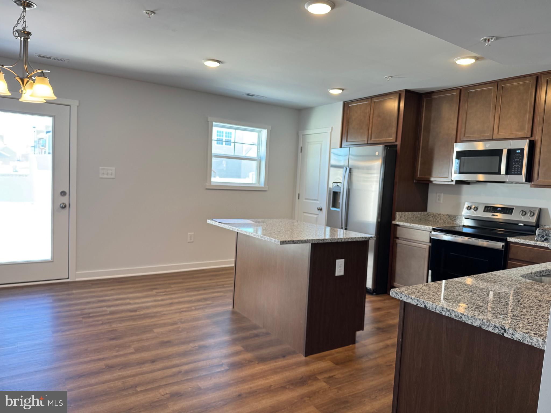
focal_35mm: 24
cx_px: 276
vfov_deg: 56.8
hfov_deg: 71.6
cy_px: 206
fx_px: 382
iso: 200
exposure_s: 1/60
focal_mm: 6.76
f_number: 1.78
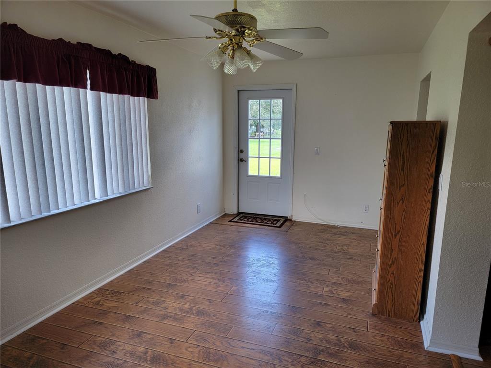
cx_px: 246
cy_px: 184
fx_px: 340
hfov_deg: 71.6
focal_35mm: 24
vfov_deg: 56.8
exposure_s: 1/120
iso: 64
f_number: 1.8
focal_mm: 6.7
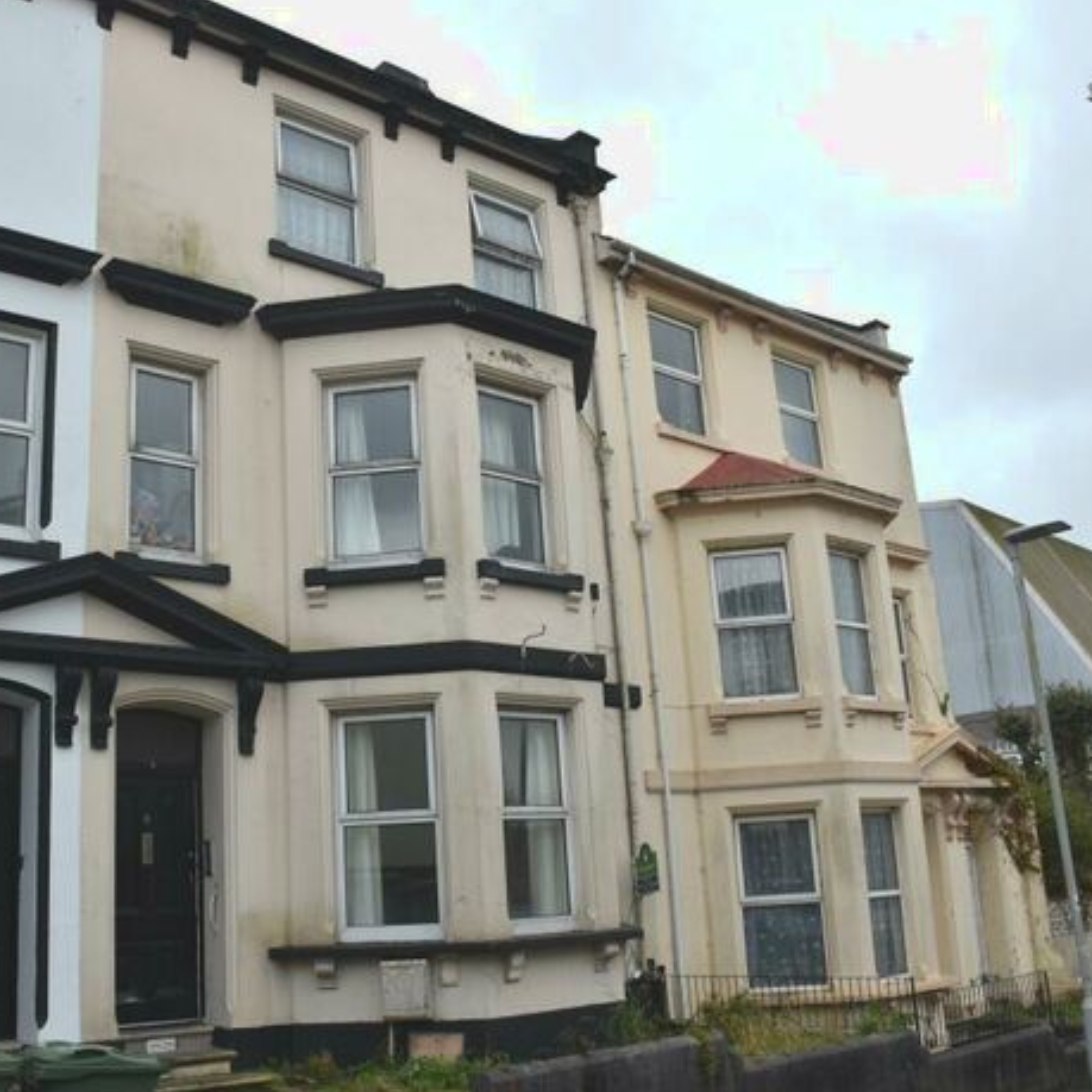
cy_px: 544
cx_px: 419
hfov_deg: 46.9
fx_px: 1249
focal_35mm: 35
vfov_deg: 47.2
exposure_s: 1/320
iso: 200
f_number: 9
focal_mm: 18
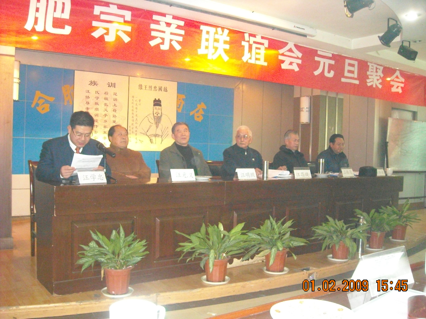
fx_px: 431
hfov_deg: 52.6
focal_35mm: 35
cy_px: 160
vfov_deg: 40.7
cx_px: 213
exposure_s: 1/60
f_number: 2.8
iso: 1000
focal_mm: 5.7
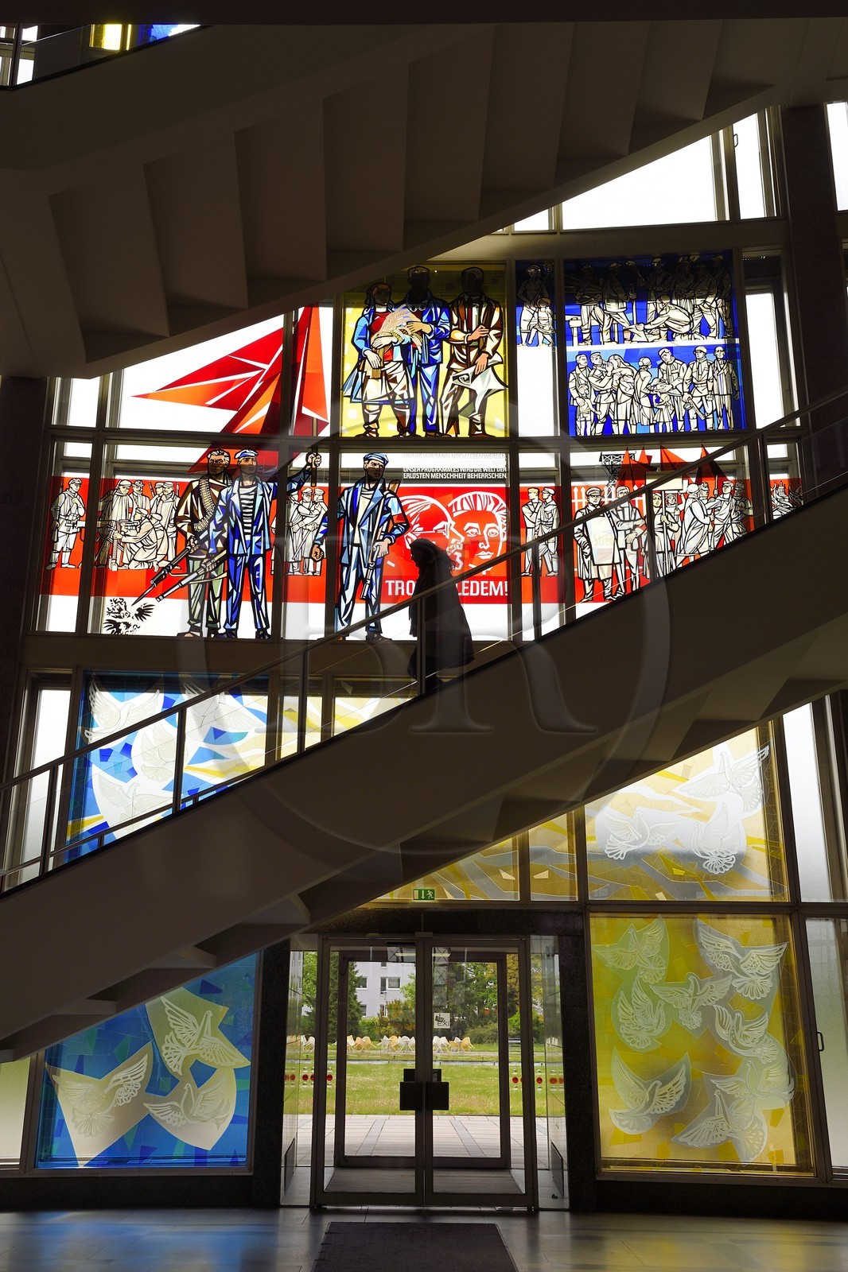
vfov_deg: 58.7
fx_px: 1131
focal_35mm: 32
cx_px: 424
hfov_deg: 41.1
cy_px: 636
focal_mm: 32
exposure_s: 1/200
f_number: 10
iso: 200
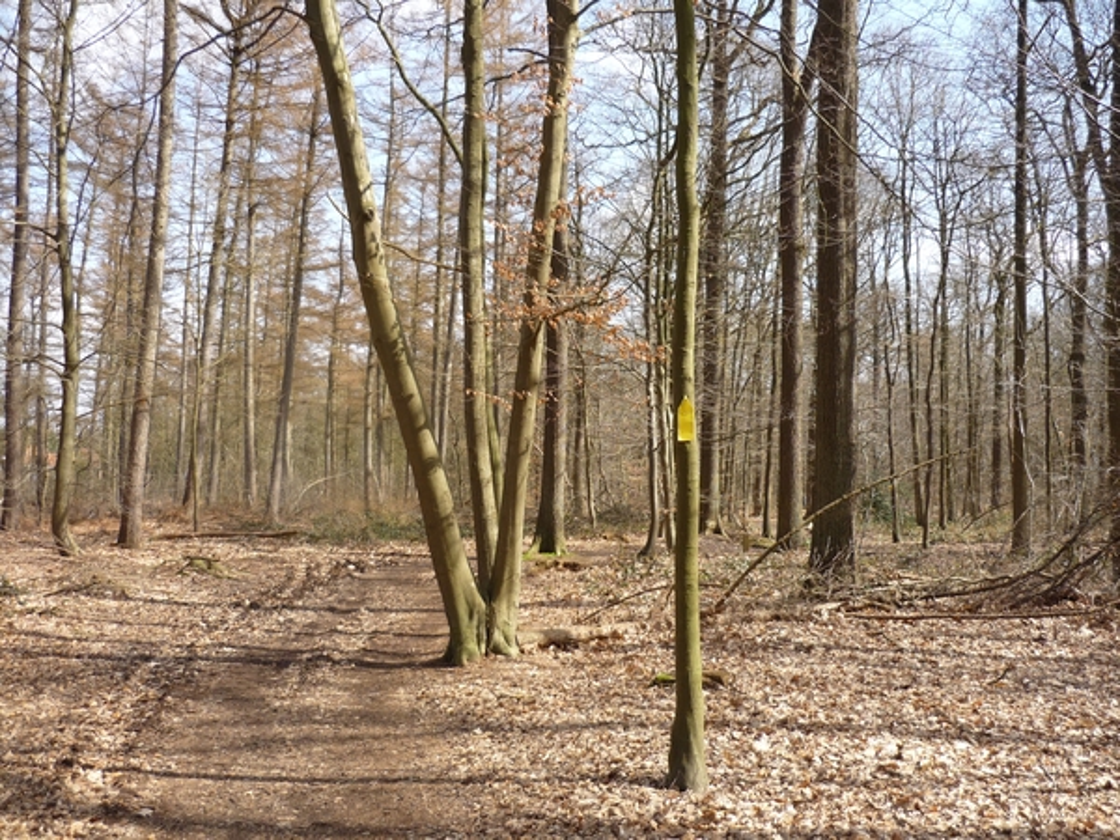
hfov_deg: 55.4
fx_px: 1068
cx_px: 560
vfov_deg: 42.9
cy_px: 420
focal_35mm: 33
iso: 100
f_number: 2.8
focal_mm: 5.5
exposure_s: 1/400
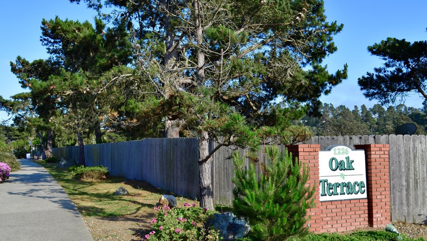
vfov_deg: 33.7
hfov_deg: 56.6
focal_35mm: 35
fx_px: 396
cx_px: 214
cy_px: 116
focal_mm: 22
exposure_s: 1/250
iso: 125
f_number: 8
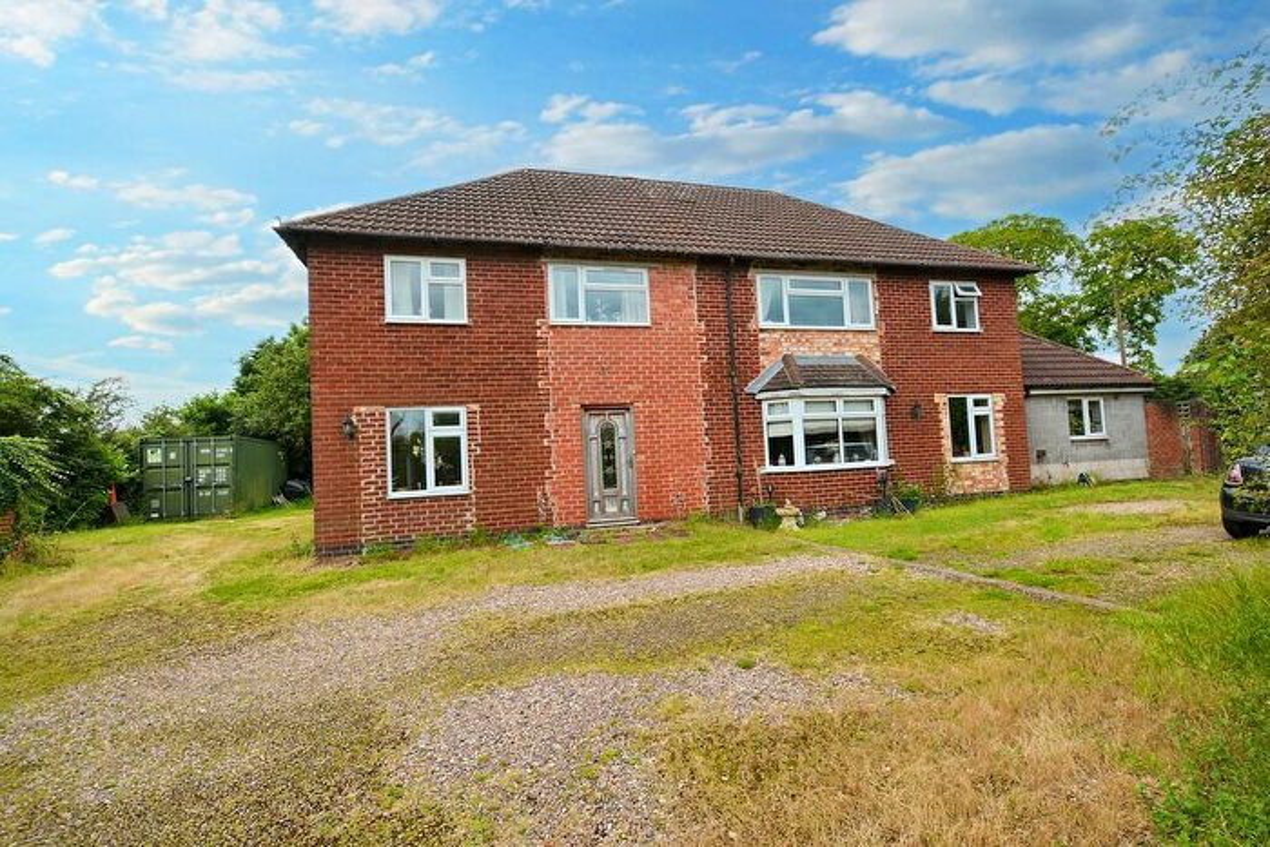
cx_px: 635
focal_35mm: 15
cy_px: 424
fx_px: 529
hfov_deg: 100.4
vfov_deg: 77.4
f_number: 8
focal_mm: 10
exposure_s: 1/250
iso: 110
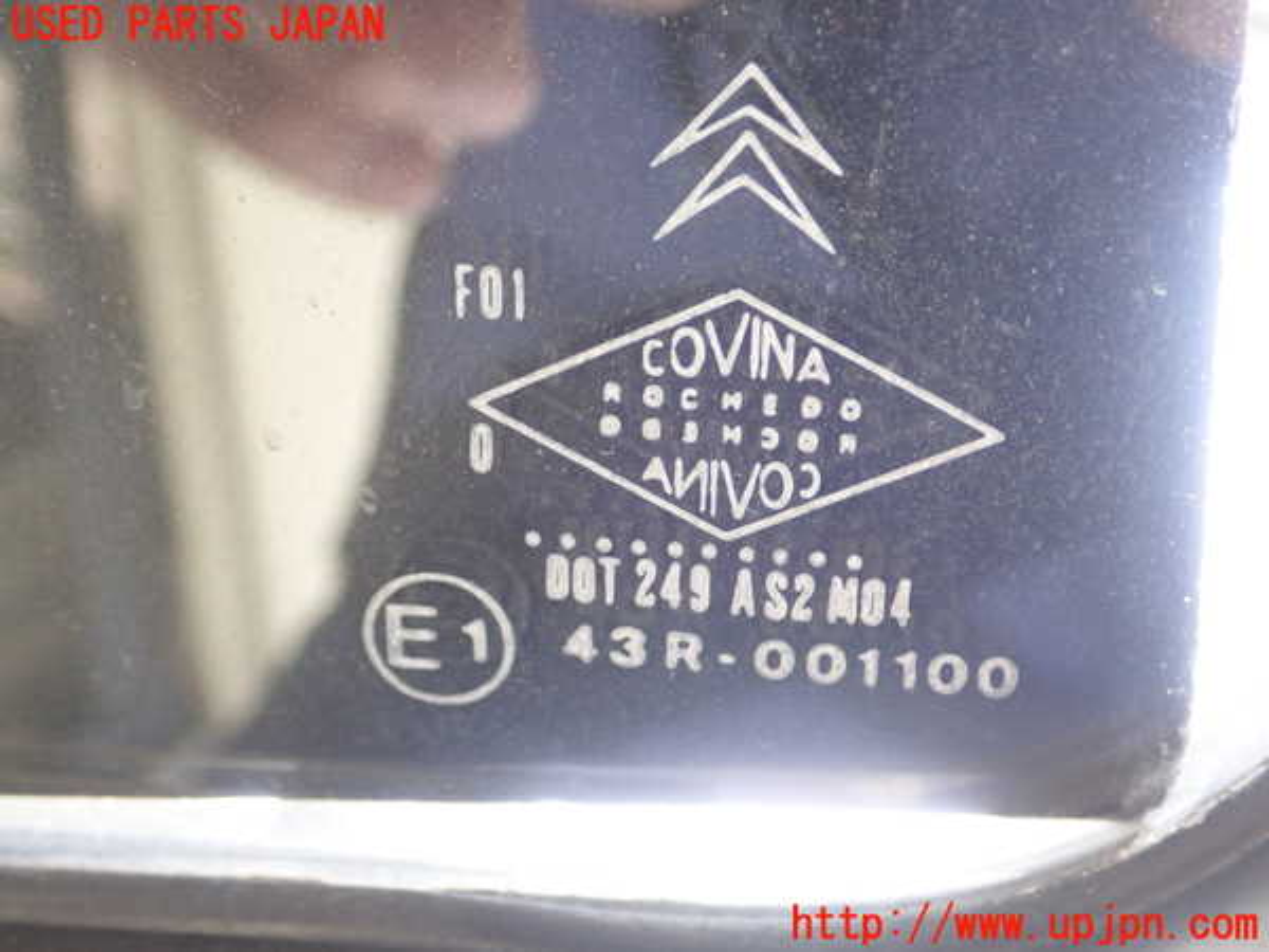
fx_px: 1686
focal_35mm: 46
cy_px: 476
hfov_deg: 41.2
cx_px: 634
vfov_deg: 31.5
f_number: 3.1
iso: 500
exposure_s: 1/50
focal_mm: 8.41
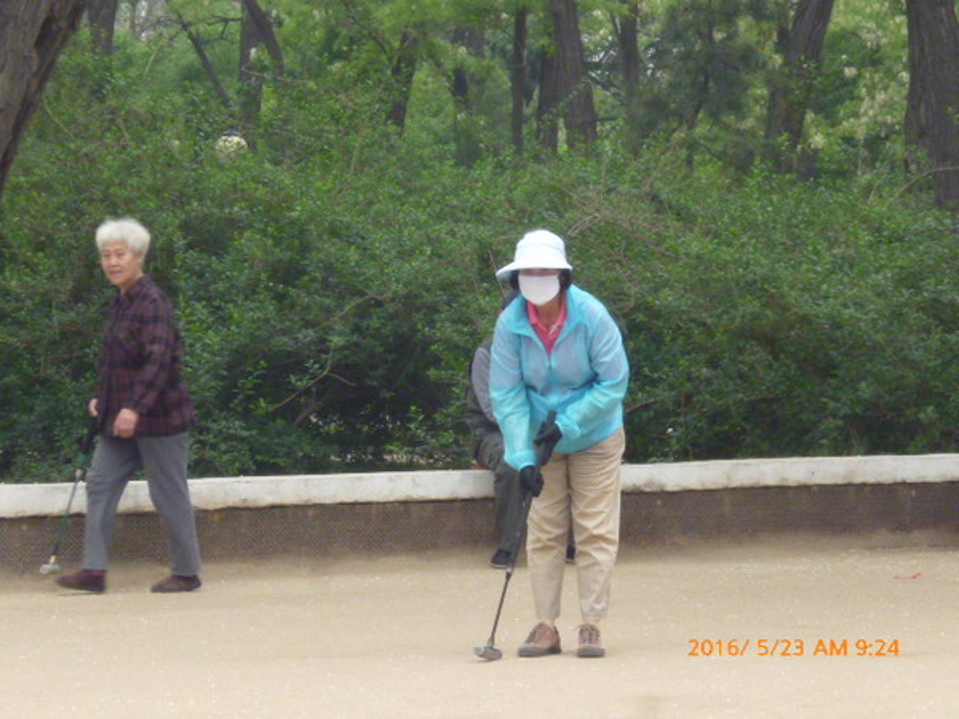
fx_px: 5181
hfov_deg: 10.6
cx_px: 480
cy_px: 360
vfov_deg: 7.9
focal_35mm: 187
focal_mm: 21.5
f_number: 6.4
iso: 320
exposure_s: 1/125
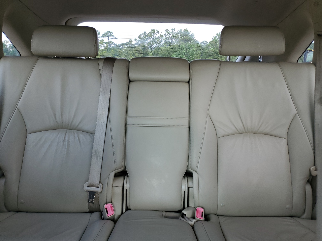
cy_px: 120
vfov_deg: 53.1
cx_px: 161
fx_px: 242
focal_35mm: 26
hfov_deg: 67.3
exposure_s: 1/135
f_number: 1.5
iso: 50
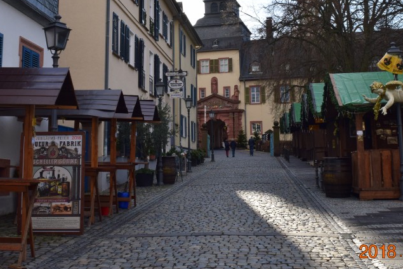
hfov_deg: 39.0
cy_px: 67
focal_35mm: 51
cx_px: 188
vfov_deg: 26.2
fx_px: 569
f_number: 10
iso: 400
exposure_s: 1/320
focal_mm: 21
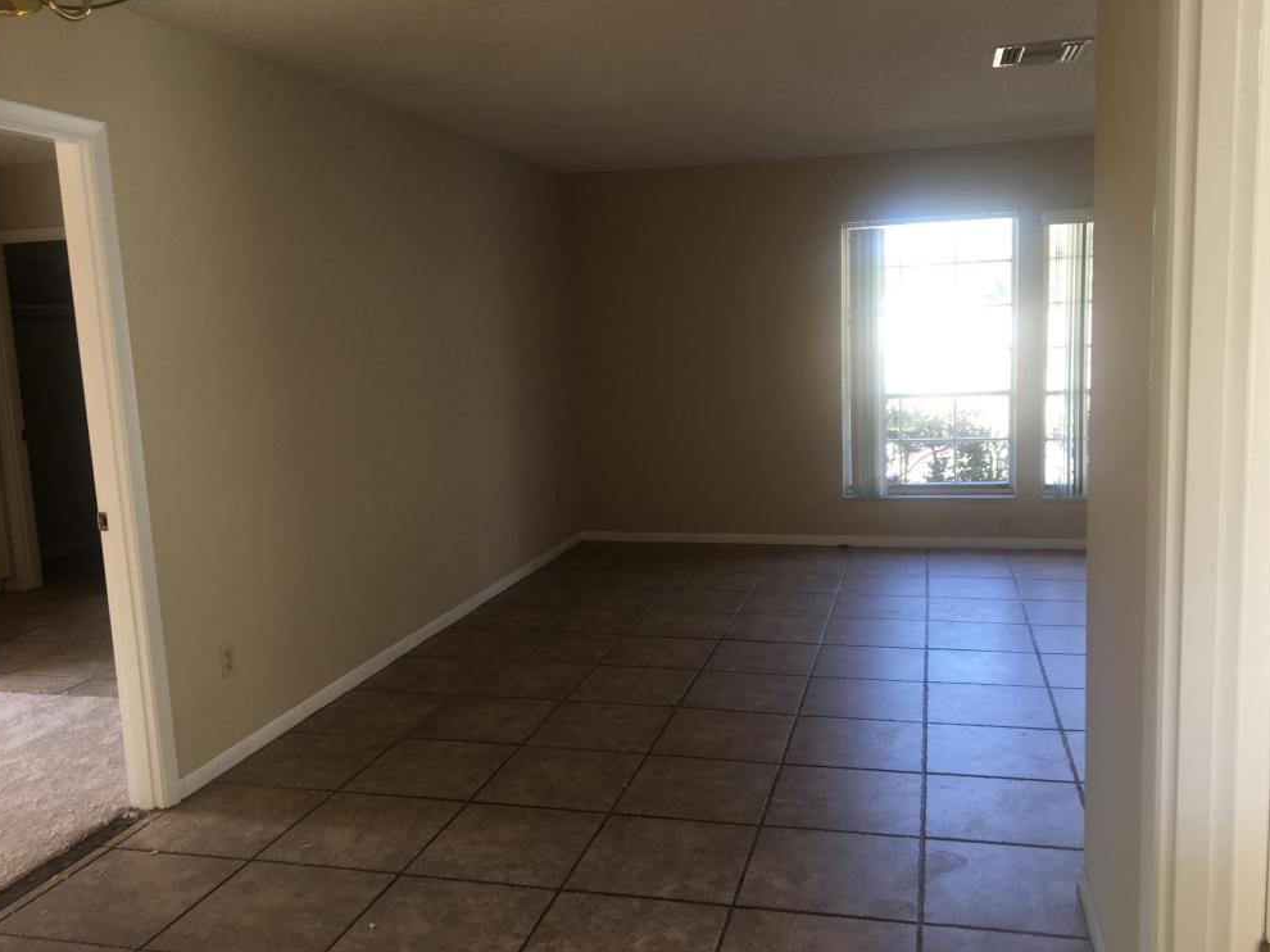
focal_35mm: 30
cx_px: 643
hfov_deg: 60.0
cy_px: 481
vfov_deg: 46.8
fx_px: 1100
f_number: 2.2
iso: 32
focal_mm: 4.15
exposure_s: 1/60
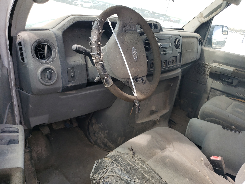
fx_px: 184
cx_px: 122
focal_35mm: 26
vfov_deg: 53.1
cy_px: 92
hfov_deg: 67.3
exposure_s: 1/370
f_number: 1.5
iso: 50
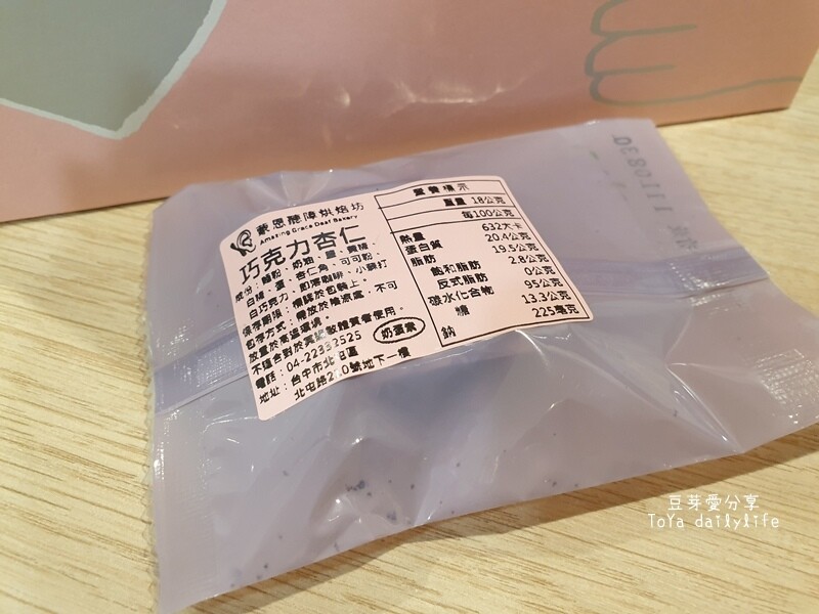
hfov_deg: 67.3
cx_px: 410
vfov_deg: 53.1
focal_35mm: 26
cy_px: 307
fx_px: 615
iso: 400
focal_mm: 4.3
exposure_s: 1/60
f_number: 2.4
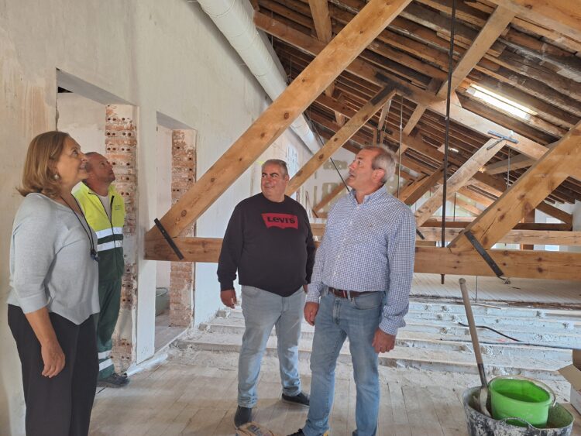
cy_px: 218
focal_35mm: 23
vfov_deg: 58.9
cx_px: 290
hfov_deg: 73.9
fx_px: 386
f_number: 1.8
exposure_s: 1/50
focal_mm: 5.54
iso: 200
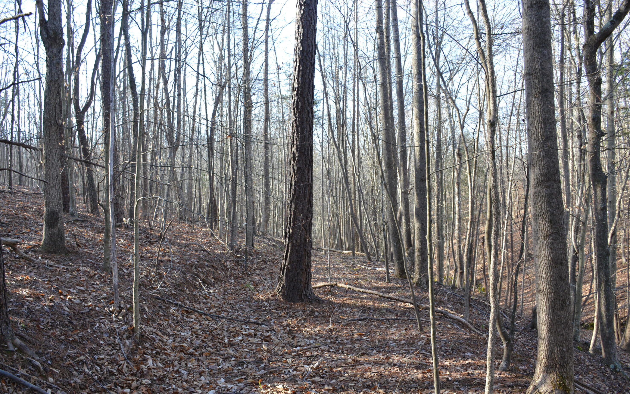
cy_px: 213
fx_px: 481
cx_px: 313
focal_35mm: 28
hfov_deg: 66.5
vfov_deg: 44.5
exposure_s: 1/125
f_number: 5.6
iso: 280
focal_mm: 18
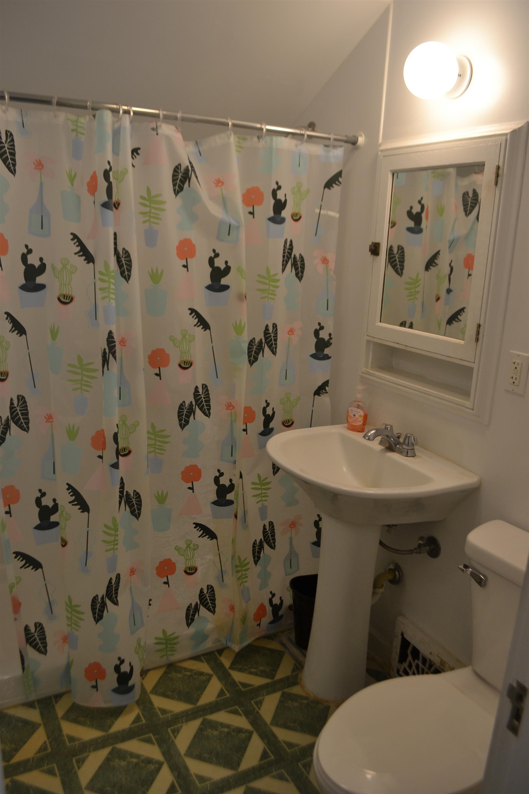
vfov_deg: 67.4
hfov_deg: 47.9
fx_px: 595
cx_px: 264
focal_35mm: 27
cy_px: 397
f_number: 4
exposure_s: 1/60
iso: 400
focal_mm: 18
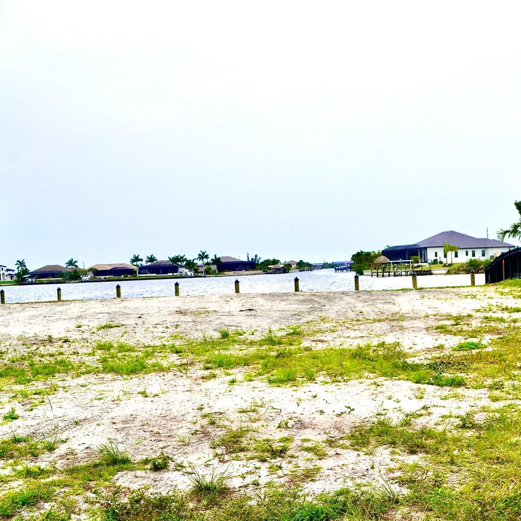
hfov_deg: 33.8
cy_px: 260
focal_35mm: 50
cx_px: 329
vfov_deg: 34.0
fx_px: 851
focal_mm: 26
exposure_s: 1/250
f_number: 8
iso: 100
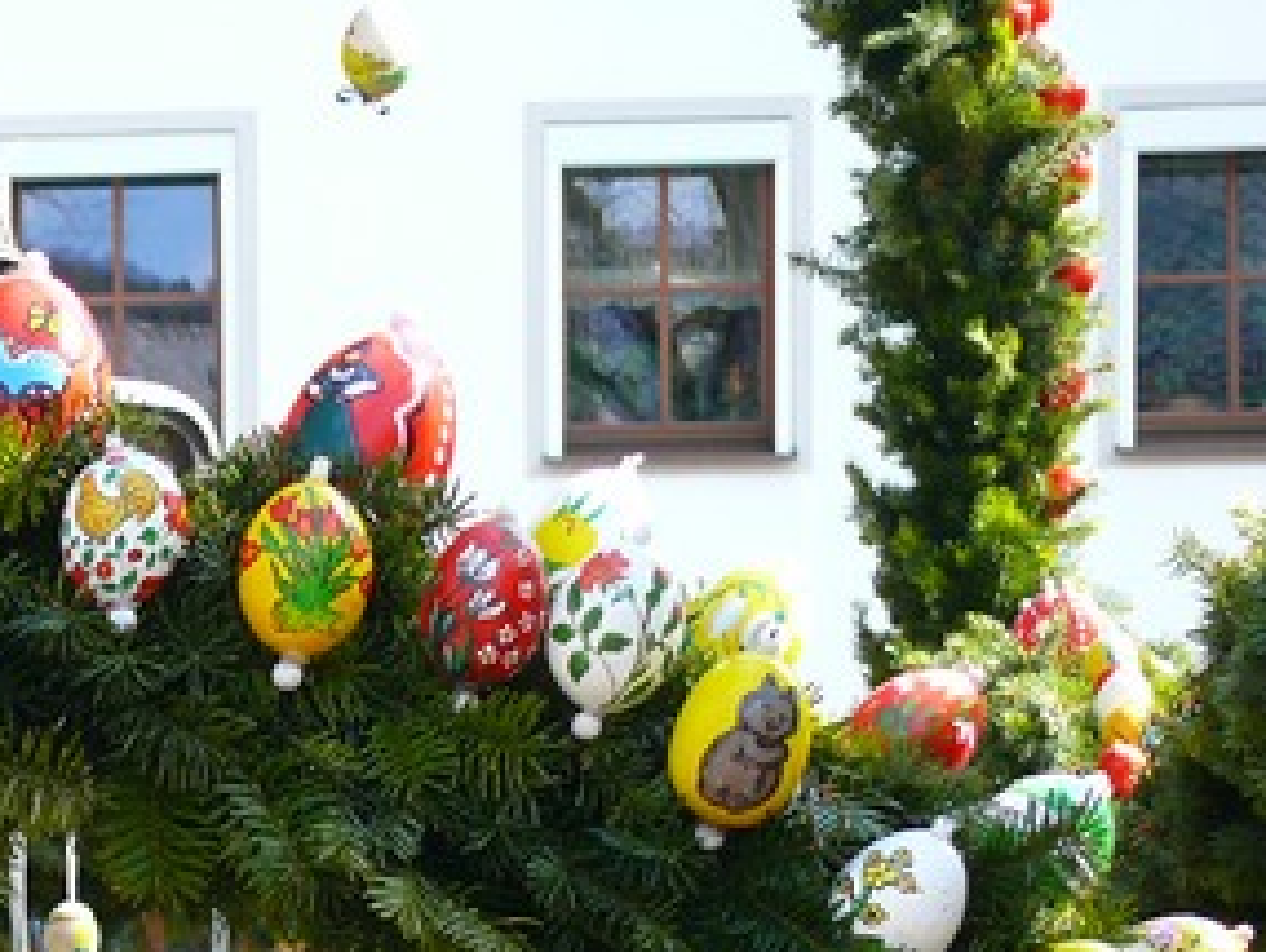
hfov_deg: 17.2
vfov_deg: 13.1
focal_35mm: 110
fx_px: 4026
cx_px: -159
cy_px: 1165
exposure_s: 1/100
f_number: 2.8
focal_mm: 9
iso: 100
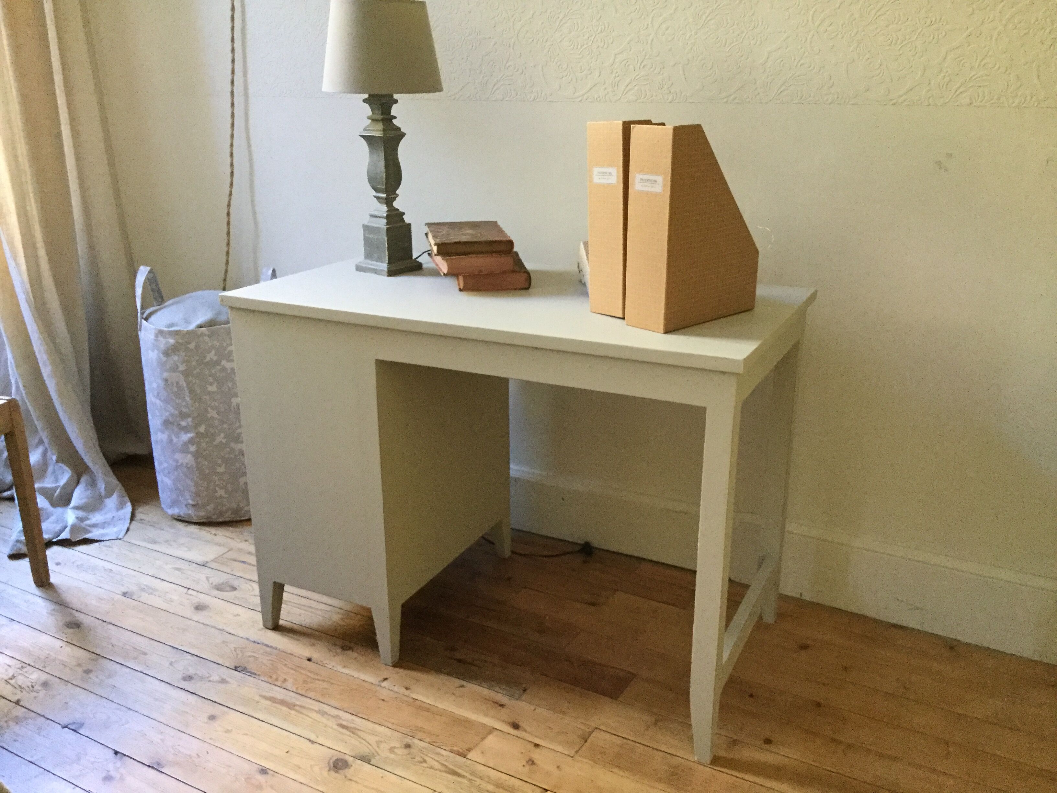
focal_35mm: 31
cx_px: 528
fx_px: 947
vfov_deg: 45.4
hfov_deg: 58.4
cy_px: 396
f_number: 2.4
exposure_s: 1/30
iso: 250
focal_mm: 3.3
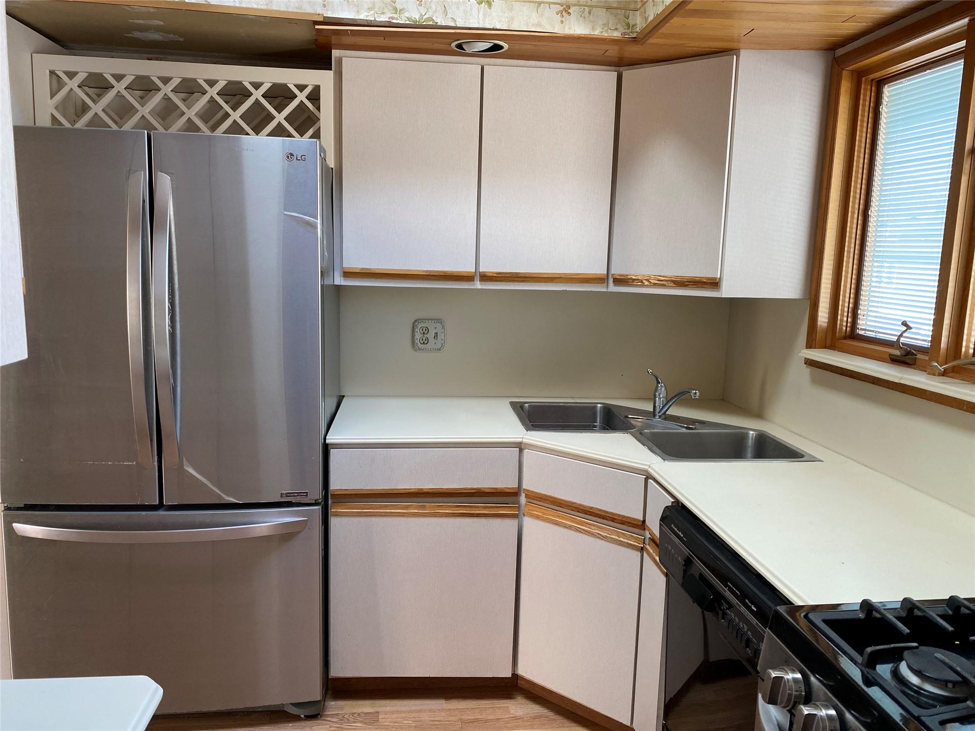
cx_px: 488
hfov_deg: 67.3
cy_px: 366
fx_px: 732
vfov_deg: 53.1
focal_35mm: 26
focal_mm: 4.25
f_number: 1.8
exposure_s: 1/108
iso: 125
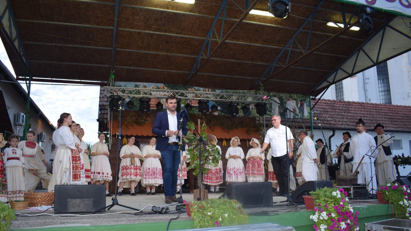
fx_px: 316
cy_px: 139
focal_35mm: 29
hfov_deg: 66.1
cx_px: 202
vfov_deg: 40.0
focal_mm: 18
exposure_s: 1/80
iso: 800
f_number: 4.5
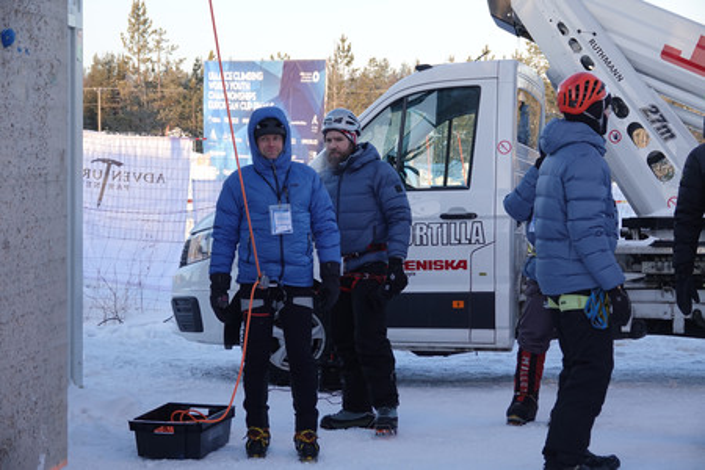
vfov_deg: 16.5
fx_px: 1625
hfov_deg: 24.5
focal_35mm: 83
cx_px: 352
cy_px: 235
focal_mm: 30.5
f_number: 3.5
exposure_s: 1/160
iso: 100
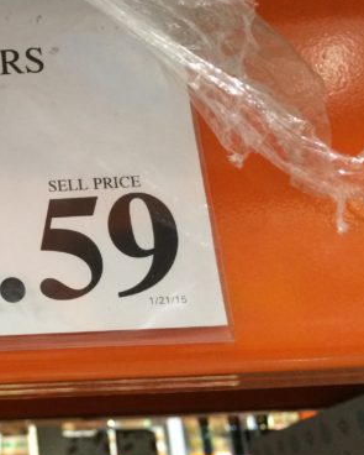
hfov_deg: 23.1
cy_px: 173
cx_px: -101
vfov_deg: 31.8
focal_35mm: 59
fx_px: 794
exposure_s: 1/33
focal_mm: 4.15
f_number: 2.2
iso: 200
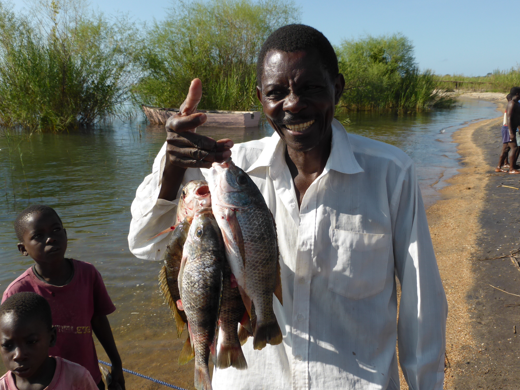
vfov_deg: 40.7
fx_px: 526
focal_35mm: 35
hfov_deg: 52.6
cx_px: 265
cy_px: 194
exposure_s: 1/800
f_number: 3.7
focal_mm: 6.1
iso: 100
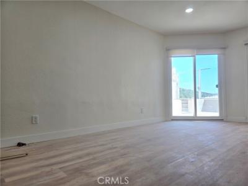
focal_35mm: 23
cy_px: 93
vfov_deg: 58.9
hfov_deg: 73.9
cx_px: 124
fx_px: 165
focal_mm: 5.4
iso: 25
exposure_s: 1/182
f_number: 1.8
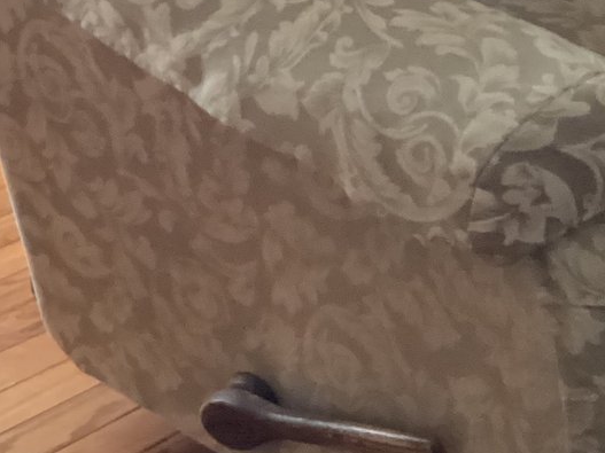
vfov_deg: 16.1
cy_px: -44
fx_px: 1555
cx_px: 353
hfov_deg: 22.0
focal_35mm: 89
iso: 640
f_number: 2.4
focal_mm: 3.3
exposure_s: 1/30
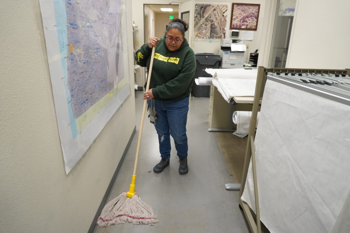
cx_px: 175
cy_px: 116
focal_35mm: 26
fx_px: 248
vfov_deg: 50.4
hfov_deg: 70.4
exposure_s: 1/160
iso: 2500
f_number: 4
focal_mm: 17
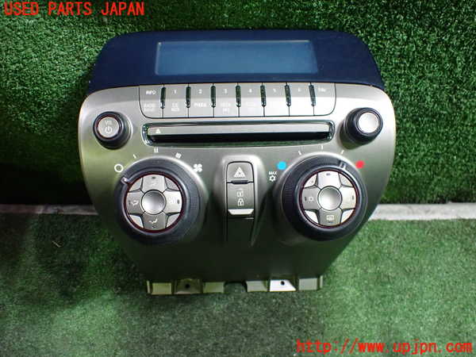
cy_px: 178
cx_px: 238
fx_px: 413
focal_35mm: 30
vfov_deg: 46.8
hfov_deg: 60.0
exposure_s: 1/60
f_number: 2.3
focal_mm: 5.4
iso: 800
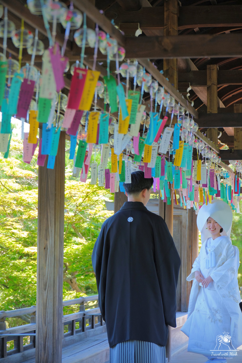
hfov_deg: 13.0
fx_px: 1059
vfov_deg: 19.5
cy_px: 182
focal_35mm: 105
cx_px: 121
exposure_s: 1/200
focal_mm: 70
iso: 800
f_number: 4.5
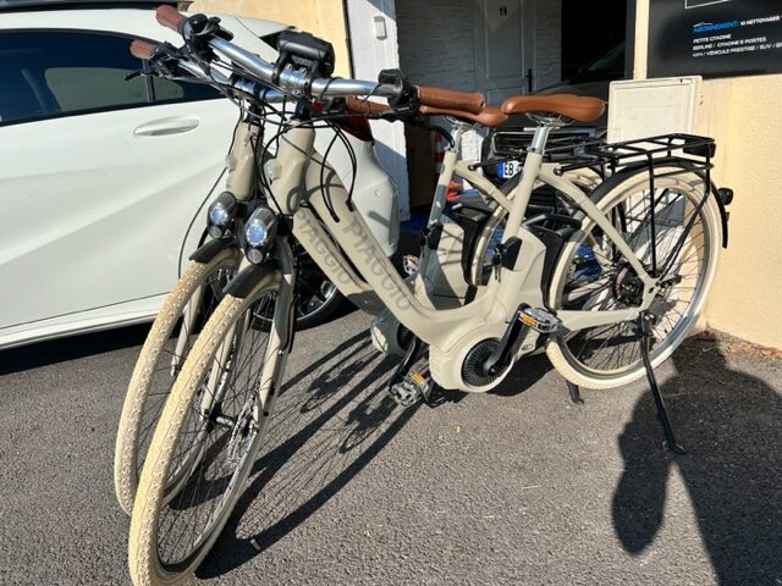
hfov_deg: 67.3
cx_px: 391
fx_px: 587
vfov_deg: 53.1
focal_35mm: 26
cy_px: 293
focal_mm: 5.7
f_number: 1.5
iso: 50
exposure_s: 1/5319
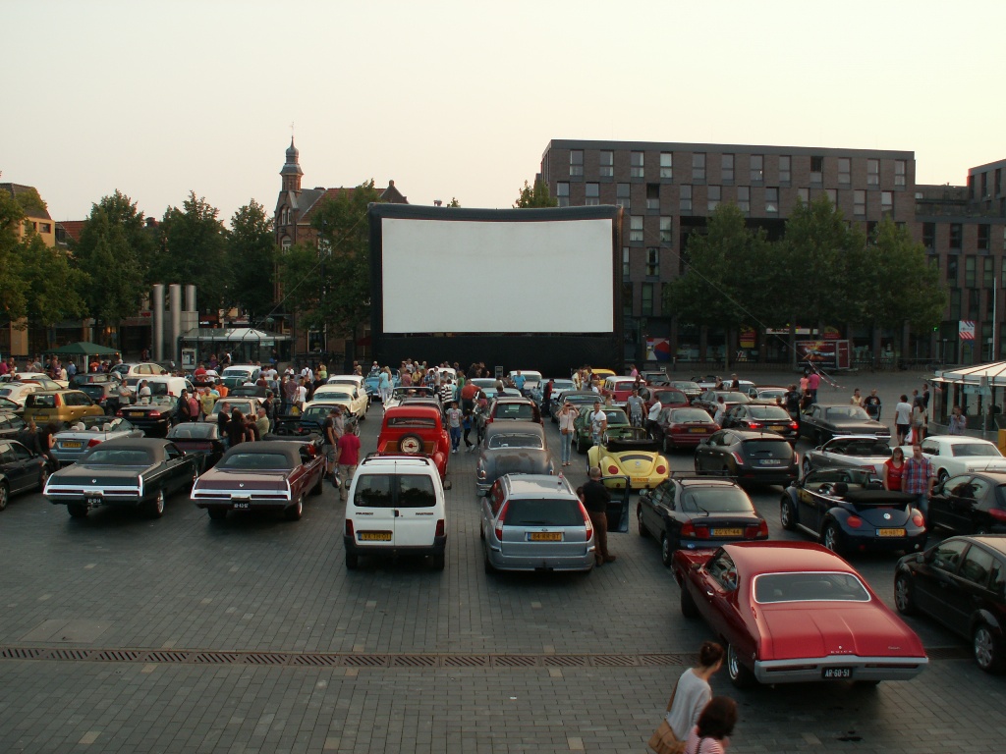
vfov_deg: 40.7
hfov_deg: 52.6
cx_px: 503
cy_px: 377
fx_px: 1017
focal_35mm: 35
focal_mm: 5.86
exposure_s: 1/30
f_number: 4
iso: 50
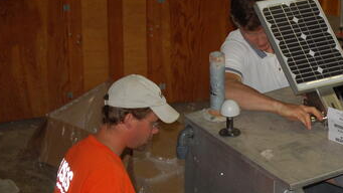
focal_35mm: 152
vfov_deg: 8.0
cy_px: 145
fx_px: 1382
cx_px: 294
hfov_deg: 14.0
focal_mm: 55
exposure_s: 1/60
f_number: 4
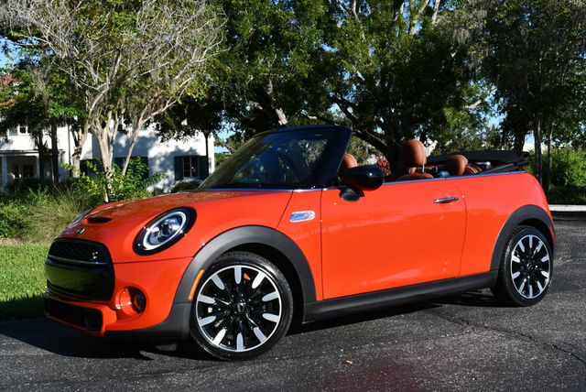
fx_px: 782
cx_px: 293
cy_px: 196
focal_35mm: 48
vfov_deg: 28.1
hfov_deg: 41.1
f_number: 8
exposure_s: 1/250
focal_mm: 24
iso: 100
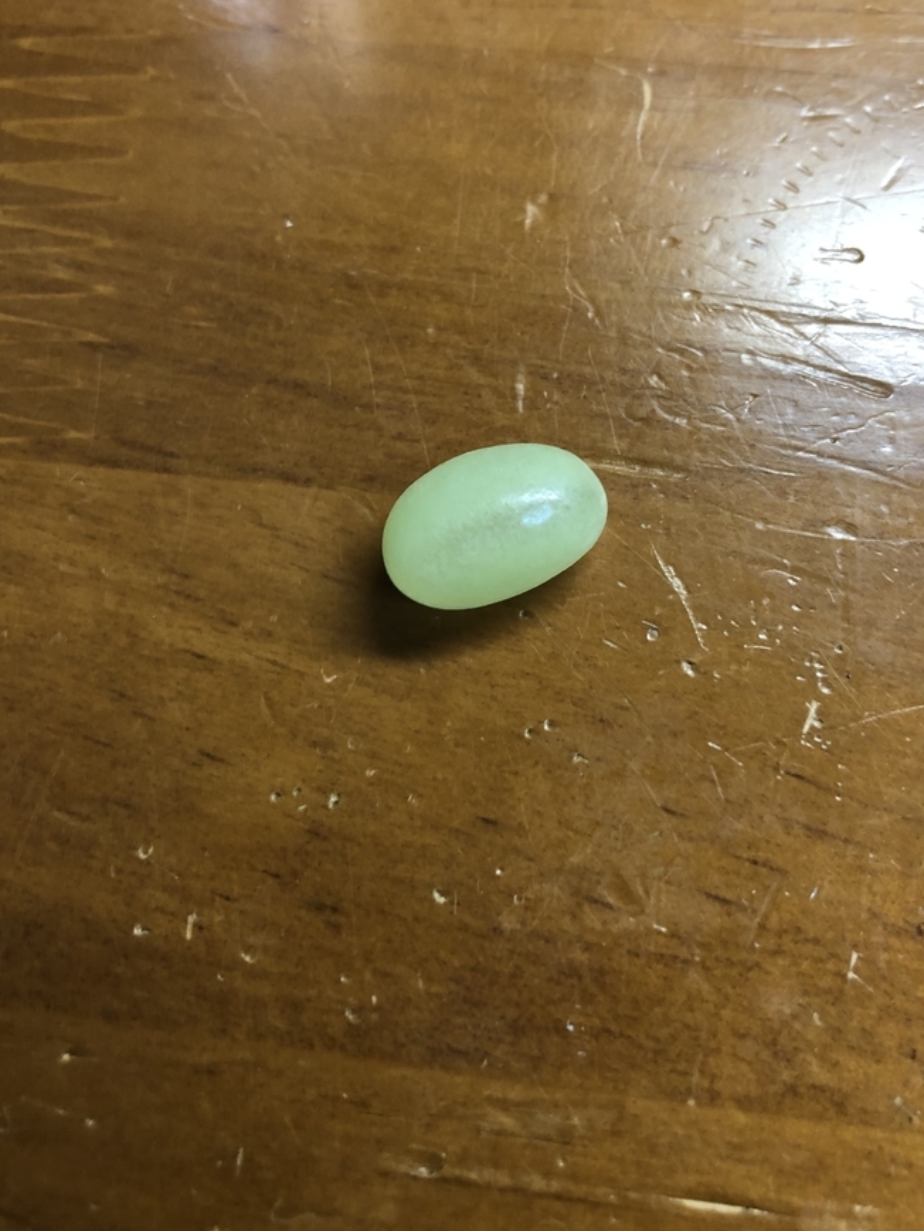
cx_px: 536
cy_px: 531
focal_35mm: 33
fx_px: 1174
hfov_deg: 42.8
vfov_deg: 55.2
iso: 40
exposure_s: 1/20
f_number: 1.8
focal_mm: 3.99
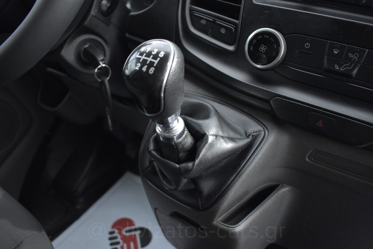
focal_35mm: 27
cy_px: 124
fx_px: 280
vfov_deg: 48.0
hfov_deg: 67.4
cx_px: 186
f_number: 3.5
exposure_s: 1/1250
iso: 1600
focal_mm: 18
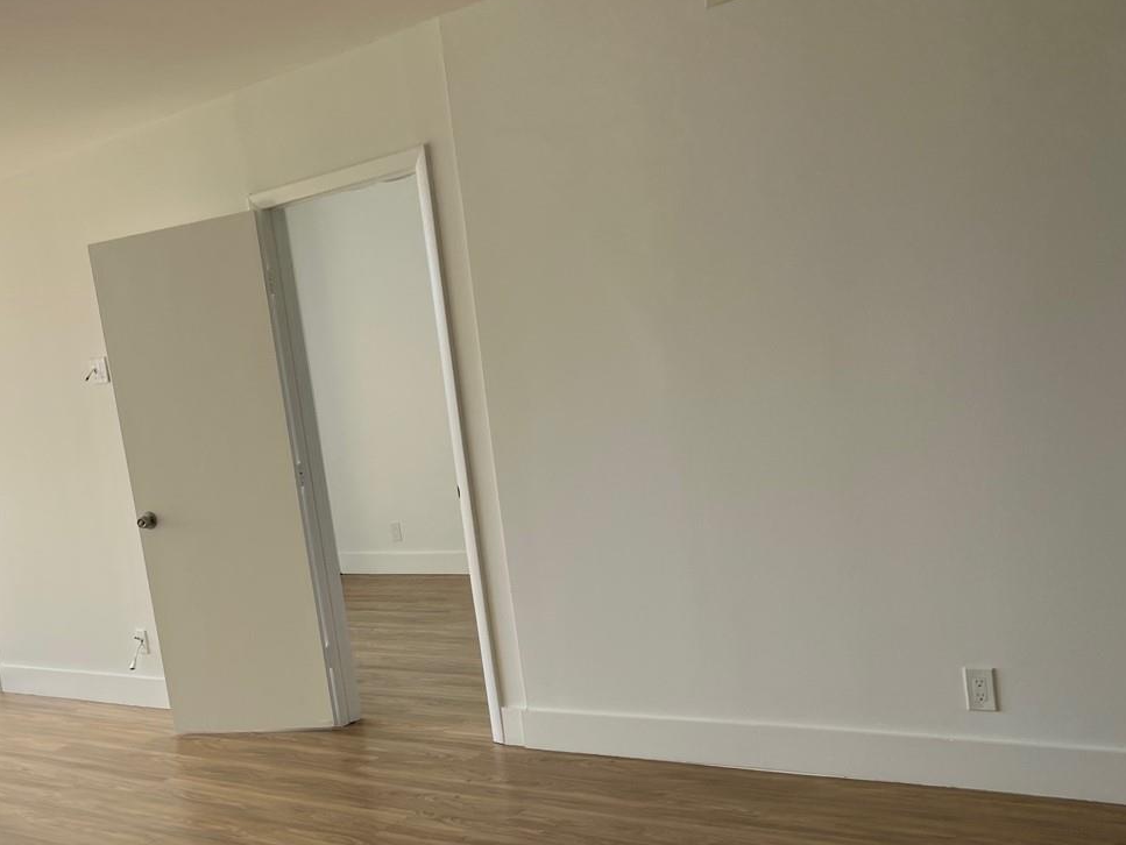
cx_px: 313
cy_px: 594
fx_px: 1399
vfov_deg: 33.2
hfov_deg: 42.8
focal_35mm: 43
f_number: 1.5
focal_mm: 5.7
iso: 50
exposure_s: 1/497
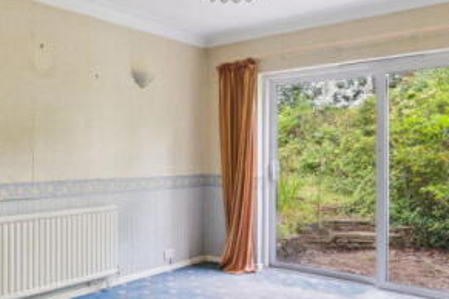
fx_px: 449
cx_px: 163
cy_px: 156
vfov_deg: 36.9
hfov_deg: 52.4
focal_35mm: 36
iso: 640
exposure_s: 1/30
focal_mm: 16
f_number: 5.6
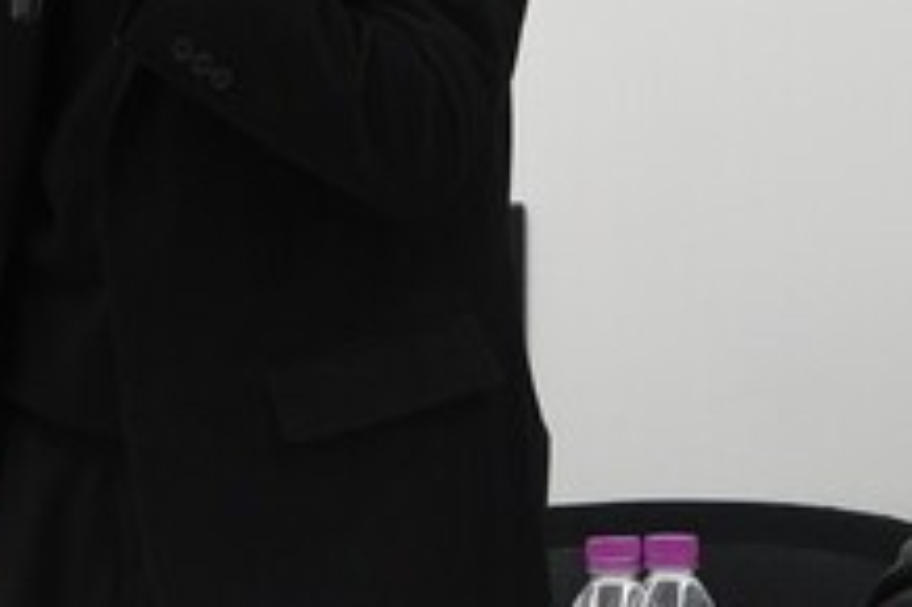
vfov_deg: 2.0
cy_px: 13
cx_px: 192
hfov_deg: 3.0
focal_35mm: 681
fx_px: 17238
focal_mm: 90.45
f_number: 4
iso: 1600
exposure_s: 1/250
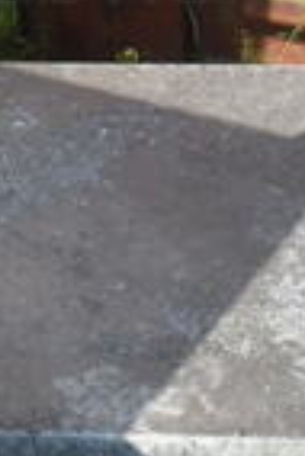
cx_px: 260
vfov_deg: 11.5
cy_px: -153
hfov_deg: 7.9
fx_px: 2206
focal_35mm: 174
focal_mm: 18
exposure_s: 1/100
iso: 100
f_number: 8
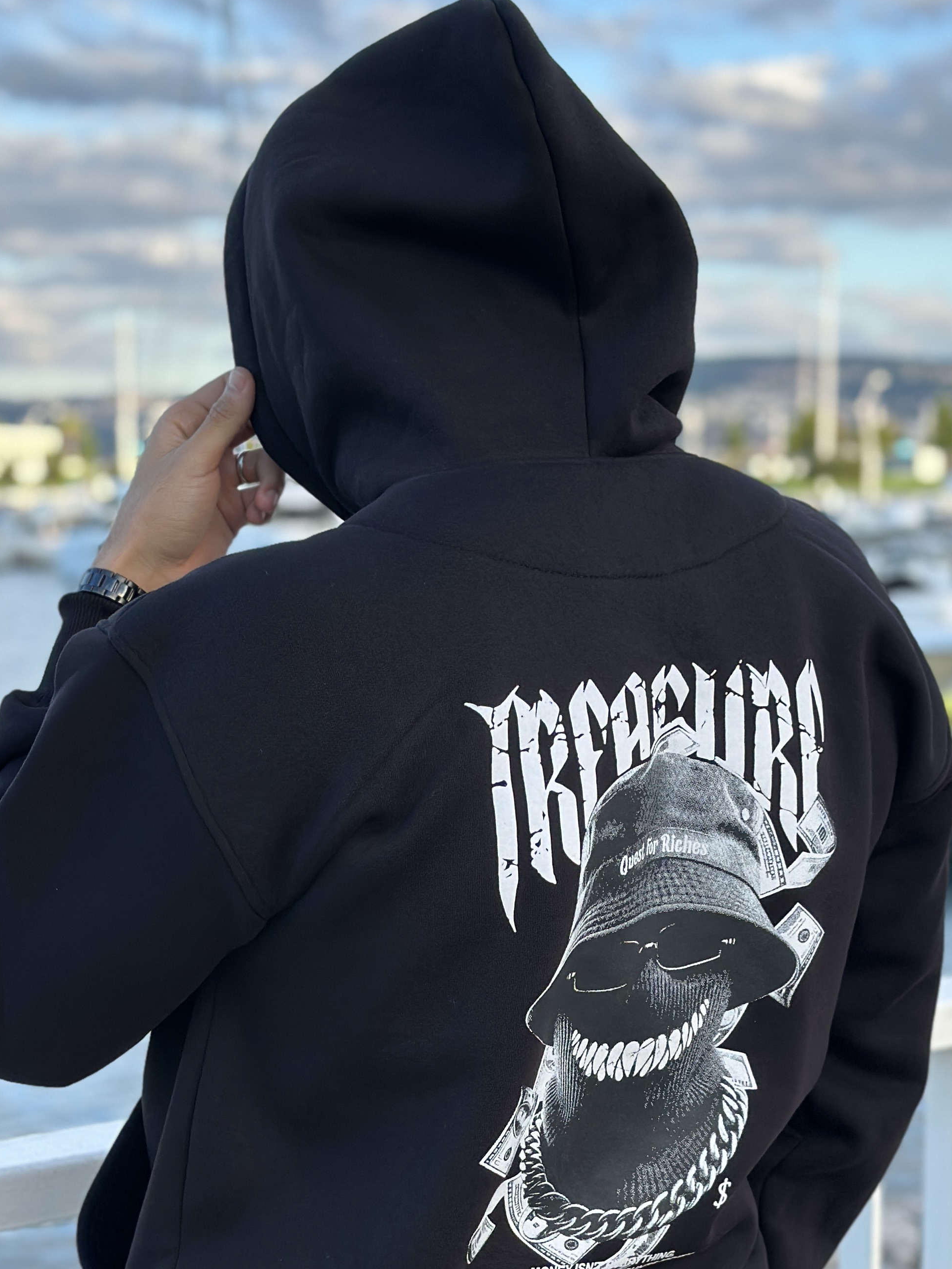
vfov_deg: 25.9
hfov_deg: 19.6
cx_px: 498
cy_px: 844
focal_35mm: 75
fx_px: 2750
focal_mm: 6.86
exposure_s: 1/1199
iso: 80
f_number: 1.78
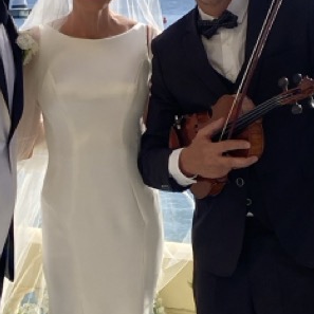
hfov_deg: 17.5
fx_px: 1016
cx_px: 93
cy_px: 144
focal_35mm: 99
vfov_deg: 17.6
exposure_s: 1/5495
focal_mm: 4.25
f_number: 1.8
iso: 32
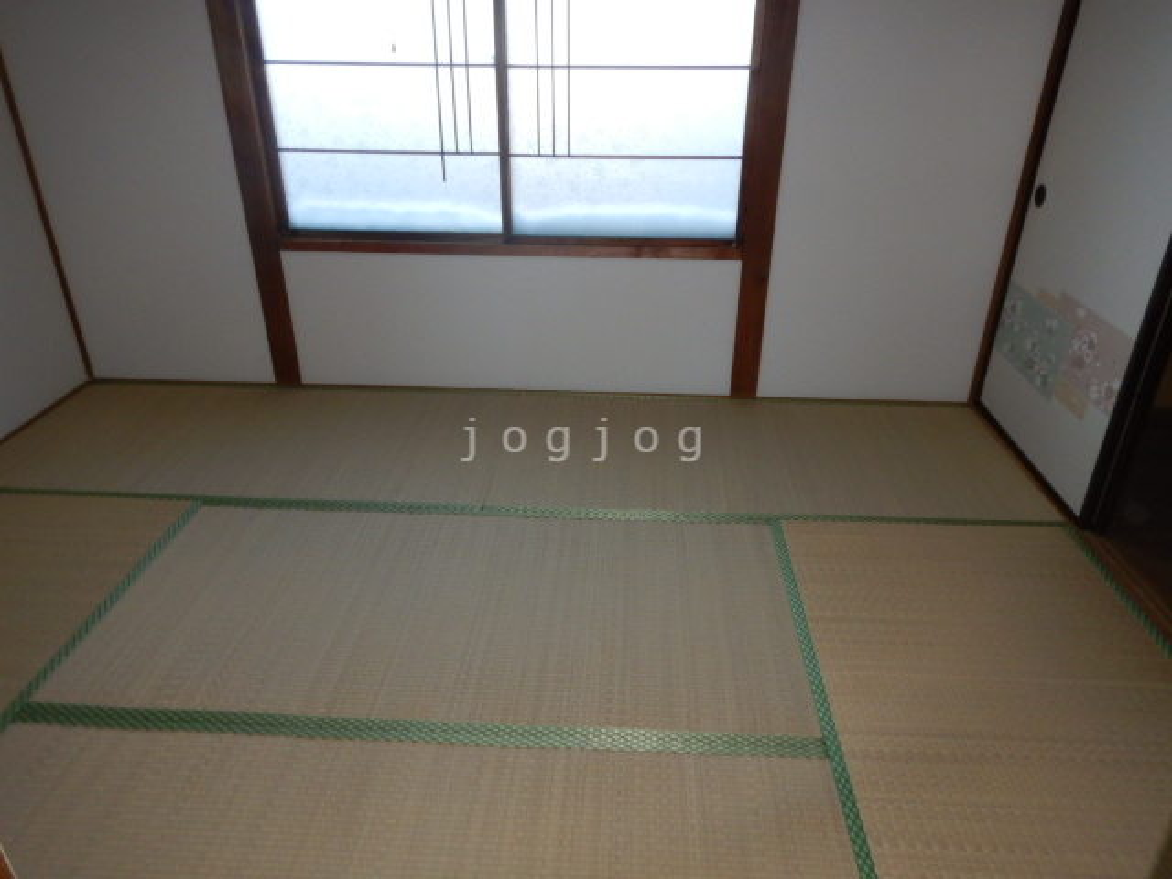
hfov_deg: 71.6
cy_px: 440
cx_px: 586
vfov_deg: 56.8
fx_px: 813
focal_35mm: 24
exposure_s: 1/30
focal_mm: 4.3
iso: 250
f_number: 2.8
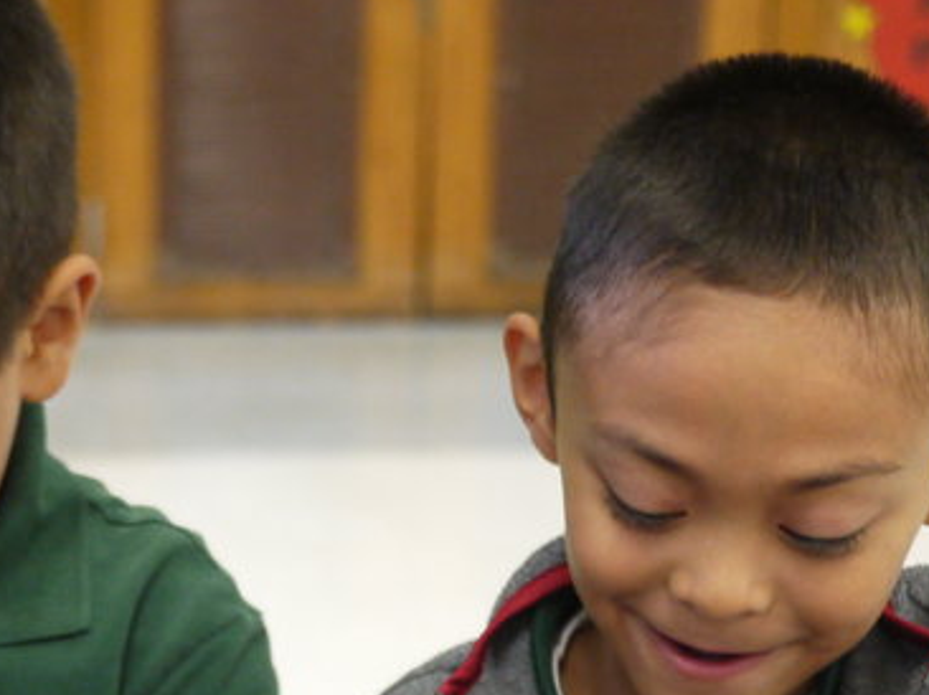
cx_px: 190
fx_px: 3004
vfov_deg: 12.9
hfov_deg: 17.4
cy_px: 824
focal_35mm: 112
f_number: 1.7
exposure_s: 1/125
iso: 800
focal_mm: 20
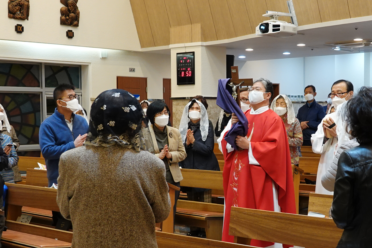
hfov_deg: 31.7
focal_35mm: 63
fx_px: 651
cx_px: 243
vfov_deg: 21.5
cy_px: 161
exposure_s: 1/30
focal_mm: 11.03
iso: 500
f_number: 2.8
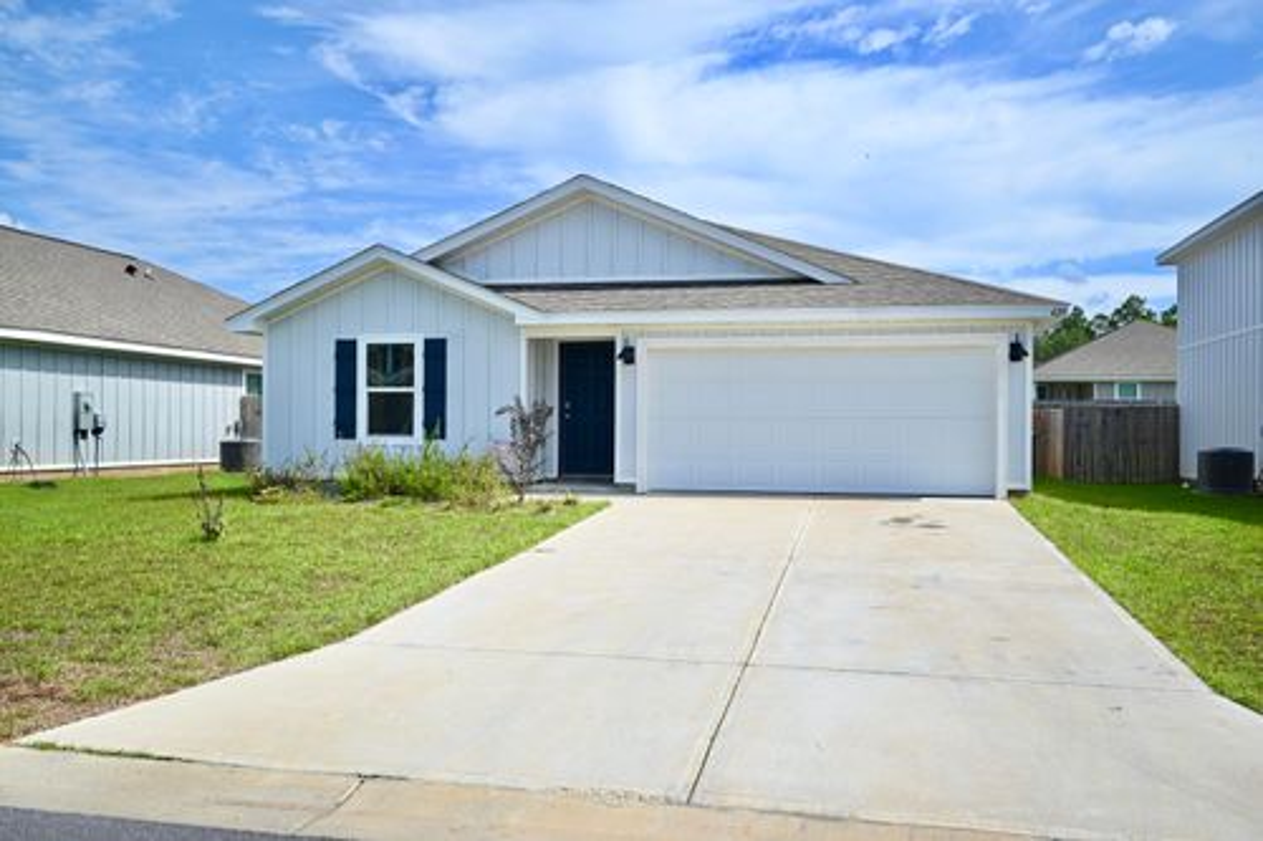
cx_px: 632
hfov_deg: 60.3
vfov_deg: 42.3
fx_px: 1087
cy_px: 420
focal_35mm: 31
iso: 100
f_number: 8
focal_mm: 31
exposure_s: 1/320
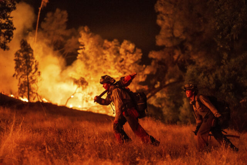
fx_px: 631
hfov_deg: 22.1
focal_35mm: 92
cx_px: 124
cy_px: 82
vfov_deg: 14.9
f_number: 2.8
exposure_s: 1/180
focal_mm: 92
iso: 25600
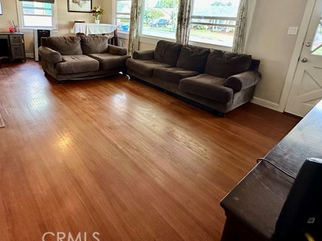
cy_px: 77
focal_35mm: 20
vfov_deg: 63.9
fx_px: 186
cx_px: 139
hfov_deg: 81.3
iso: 500
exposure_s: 1/60
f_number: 2.2
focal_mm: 2.22
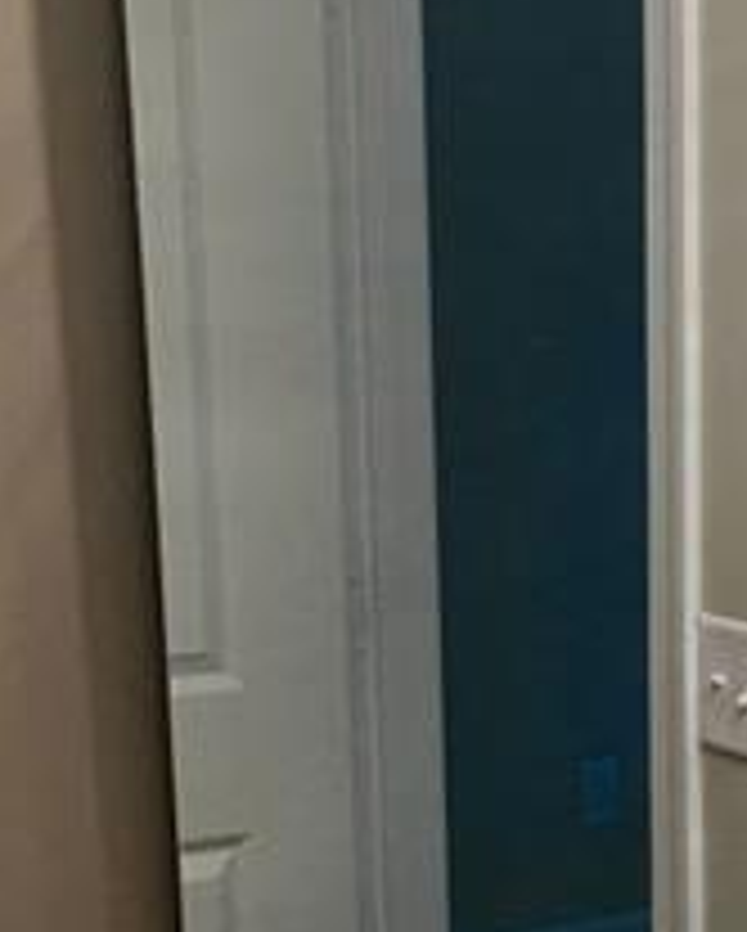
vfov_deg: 18.0
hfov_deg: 14.3
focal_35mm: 105
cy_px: 828
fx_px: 2897
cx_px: 855
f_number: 2.2
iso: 25
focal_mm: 4.15
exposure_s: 1/30
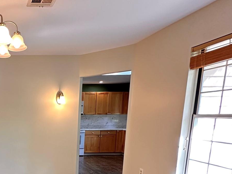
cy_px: 149
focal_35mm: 32
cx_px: 6
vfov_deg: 41.4
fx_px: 214
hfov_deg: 48.1
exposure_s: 1/120
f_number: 2.2
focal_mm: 2.22
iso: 320
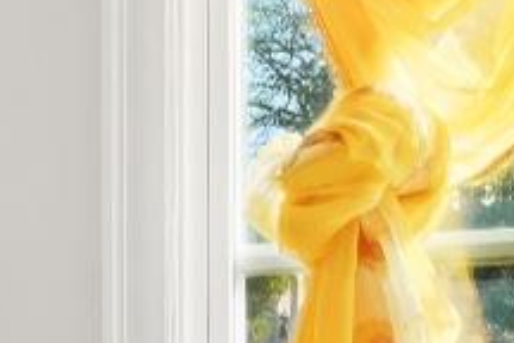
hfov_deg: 14.8
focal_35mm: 97
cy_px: 363
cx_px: -662
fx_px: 1385
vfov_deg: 13.8
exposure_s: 1/160
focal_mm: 14
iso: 100
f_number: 13
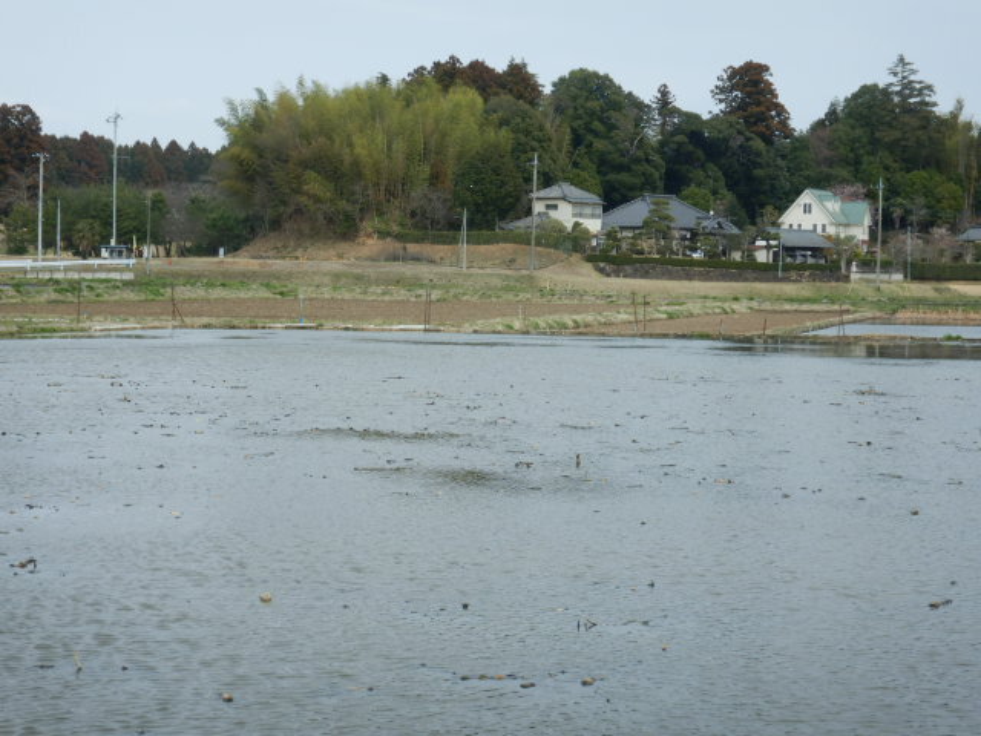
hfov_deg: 23.0
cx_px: 490
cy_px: 368
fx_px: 2409
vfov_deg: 17.4
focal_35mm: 85
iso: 125
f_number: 4.7
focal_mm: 15.3
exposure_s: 1/500
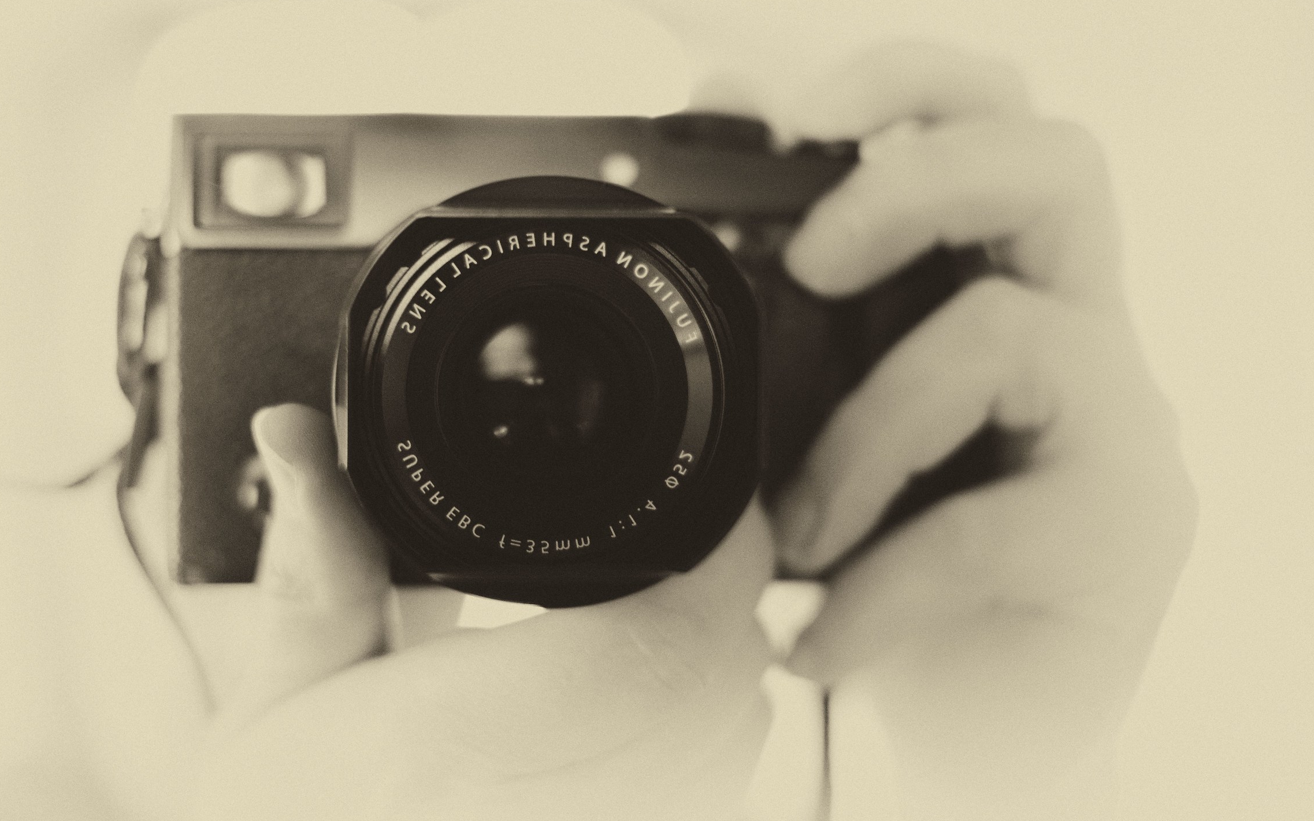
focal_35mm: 57
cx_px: 621
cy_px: 372
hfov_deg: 35.7
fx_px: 2041
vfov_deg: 22.7
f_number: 1.4
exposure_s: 1/25
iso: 400
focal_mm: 35
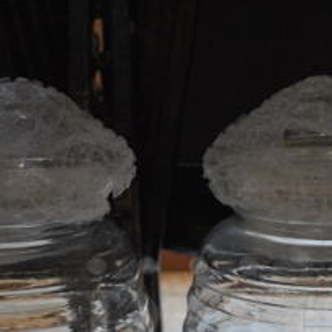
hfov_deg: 25.0
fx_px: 749
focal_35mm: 69
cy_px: 332
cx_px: 198
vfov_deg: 23.9
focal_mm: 18
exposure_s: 1/125
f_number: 3.5
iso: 1800
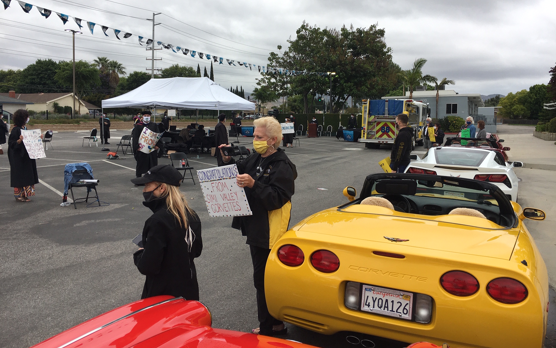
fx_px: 470
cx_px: 277
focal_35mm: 31
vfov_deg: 40.5
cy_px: 145
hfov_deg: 61.2
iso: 25
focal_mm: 4.15
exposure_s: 1/545
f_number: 2.2
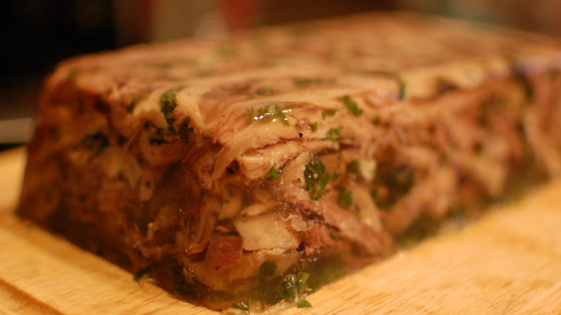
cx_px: 282
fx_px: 826
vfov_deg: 21.6
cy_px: 168
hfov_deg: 37.5
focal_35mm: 56
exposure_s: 1/30
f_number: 1.8
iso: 900
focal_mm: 35
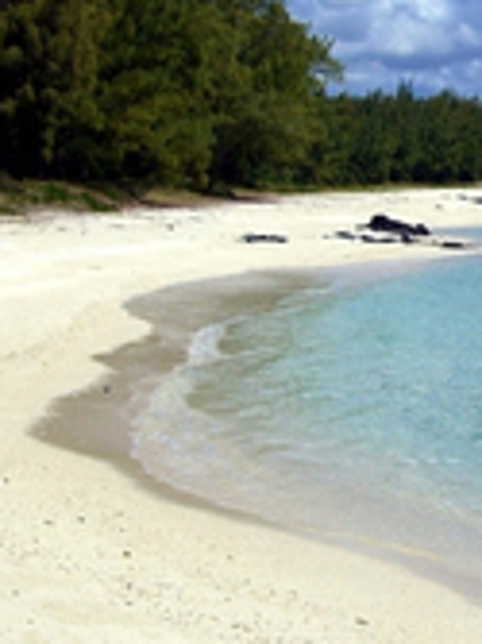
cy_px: 270
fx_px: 1859
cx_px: 517
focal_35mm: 100
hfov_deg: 14.5
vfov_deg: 19.6
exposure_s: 1/640
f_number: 5.6
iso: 50
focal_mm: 7.9
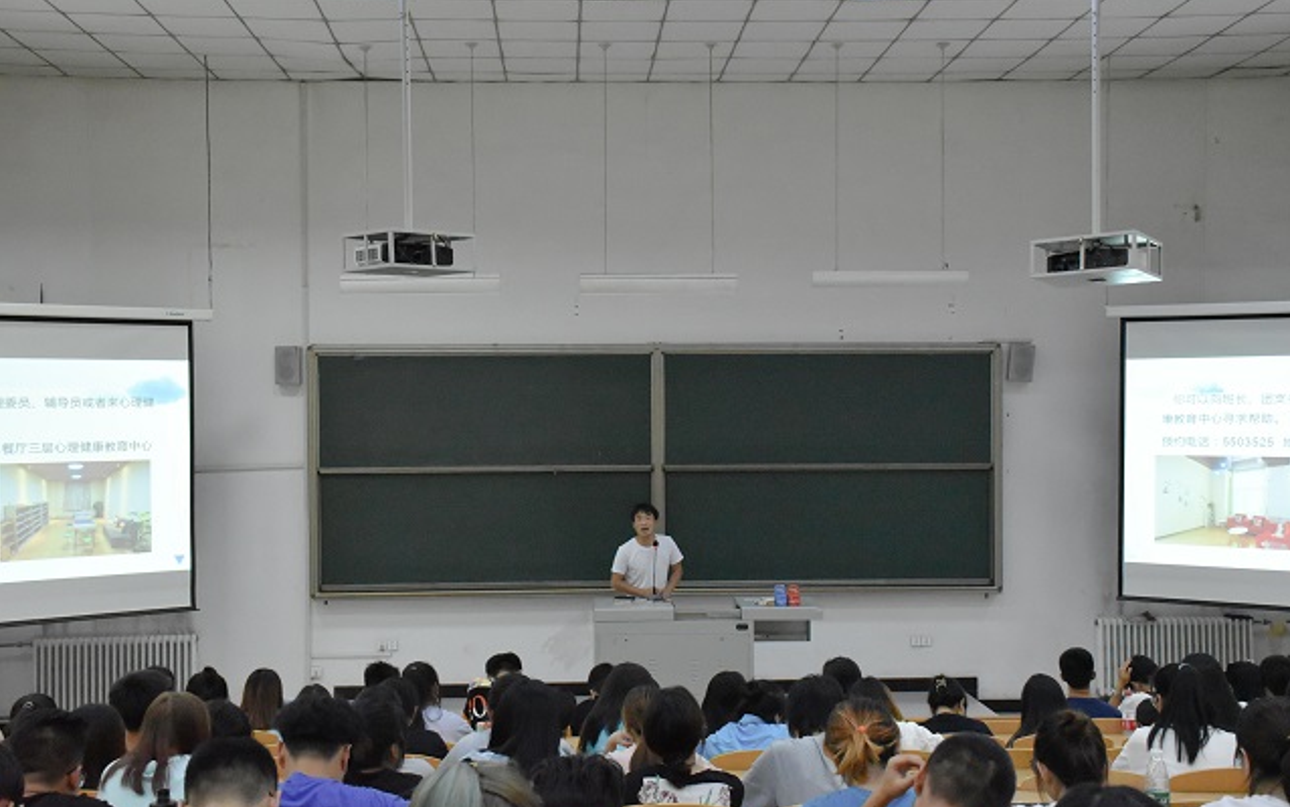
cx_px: 645
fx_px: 1617
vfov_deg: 28.0
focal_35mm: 46
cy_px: 425
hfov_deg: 43.5
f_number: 6.3
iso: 5000
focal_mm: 30
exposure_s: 1/160
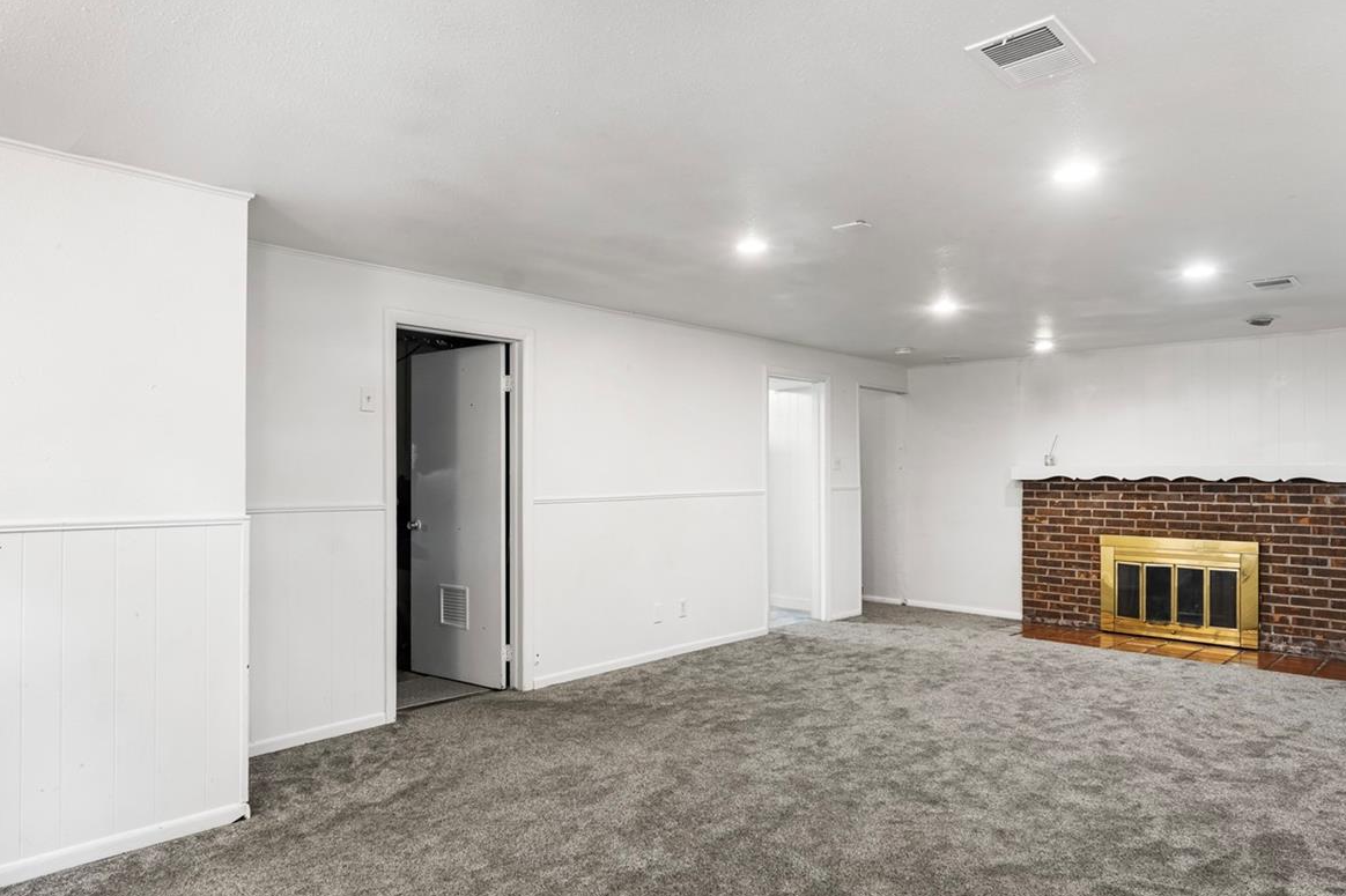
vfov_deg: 55.4
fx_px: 848
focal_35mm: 23
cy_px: 520
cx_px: 608
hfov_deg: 76.7
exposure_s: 1
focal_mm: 16.5
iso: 320
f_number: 7.1
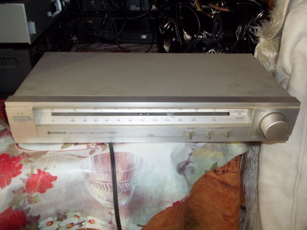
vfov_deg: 44.2
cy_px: 115
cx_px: 154
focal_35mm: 32
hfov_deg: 56.8
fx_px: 284
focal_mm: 5.7
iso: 160
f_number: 2.9
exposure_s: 1/30
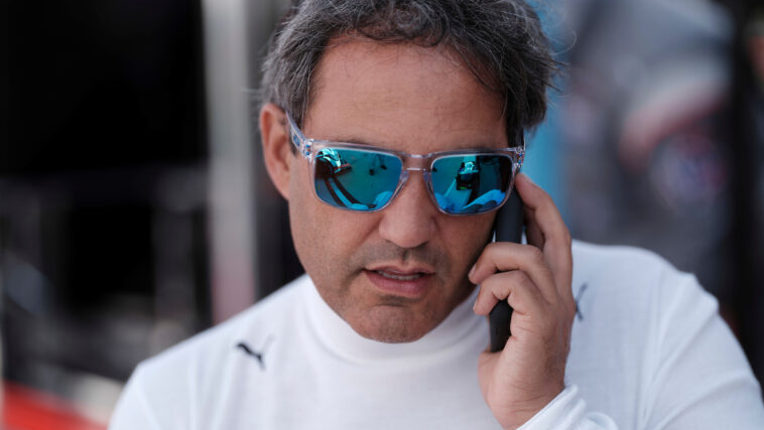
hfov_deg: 22.2
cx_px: 379
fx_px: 1945
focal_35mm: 96
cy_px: 263
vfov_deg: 12.6
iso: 100
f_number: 2
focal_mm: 110
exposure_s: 1/850
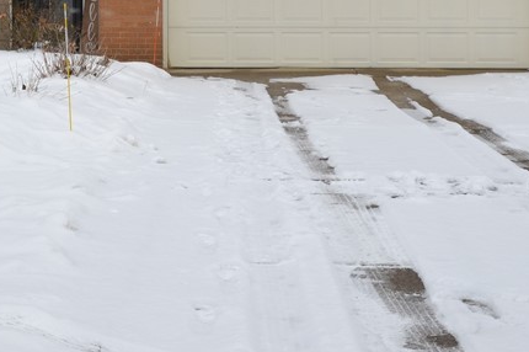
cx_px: 121
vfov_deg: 14.5
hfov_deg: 22.2
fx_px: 1336
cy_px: -68
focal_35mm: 91
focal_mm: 24
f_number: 8
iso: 100
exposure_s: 1/250
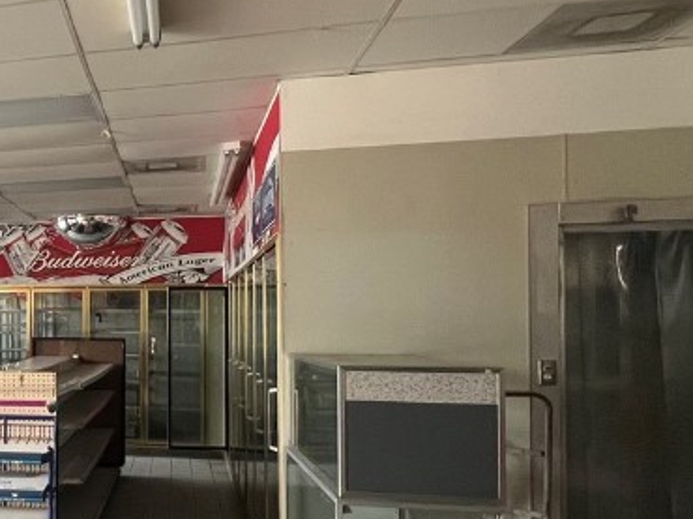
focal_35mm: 36
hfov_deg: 42.4
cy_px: 319
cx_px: -39
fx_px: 720
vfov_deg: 39.4
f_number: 1.8
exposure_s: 1/93
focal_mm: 1.57
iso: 250
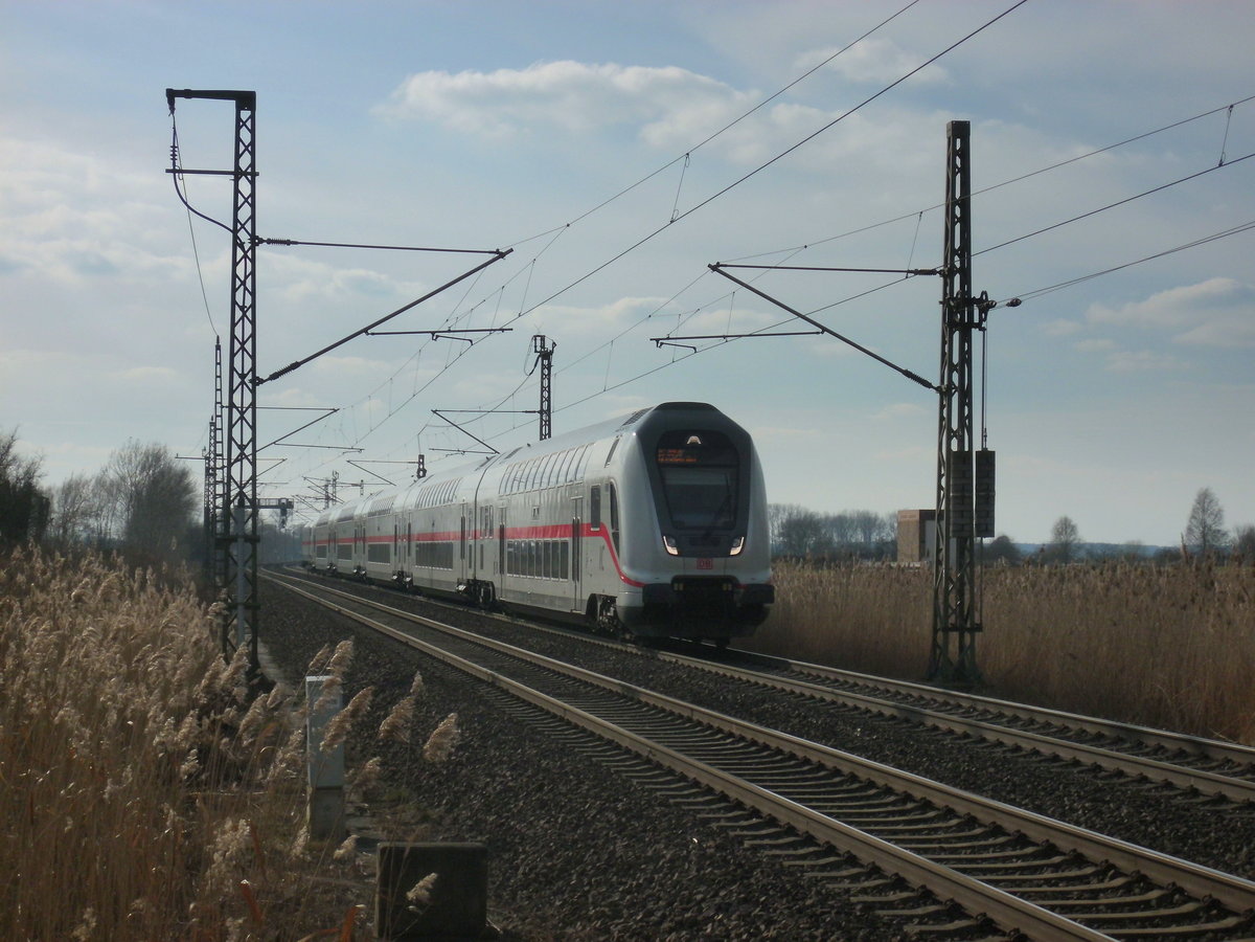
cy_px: 471
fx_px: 2792
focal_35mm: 77
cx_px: 628
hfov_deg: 25.3
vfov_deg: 19.1
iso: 100
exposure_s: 1/317
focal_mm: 13.8
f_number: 13.2
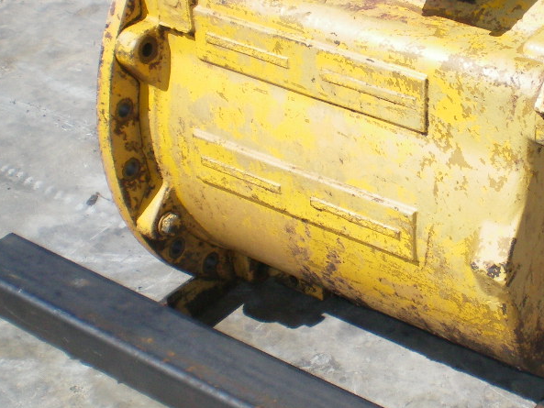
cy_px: 103
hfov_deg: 23.5
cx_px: 442
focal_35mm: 82
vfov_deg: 17.9
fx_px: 1289
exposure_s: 1/500
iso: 64
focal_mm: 6.3
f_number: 4.6
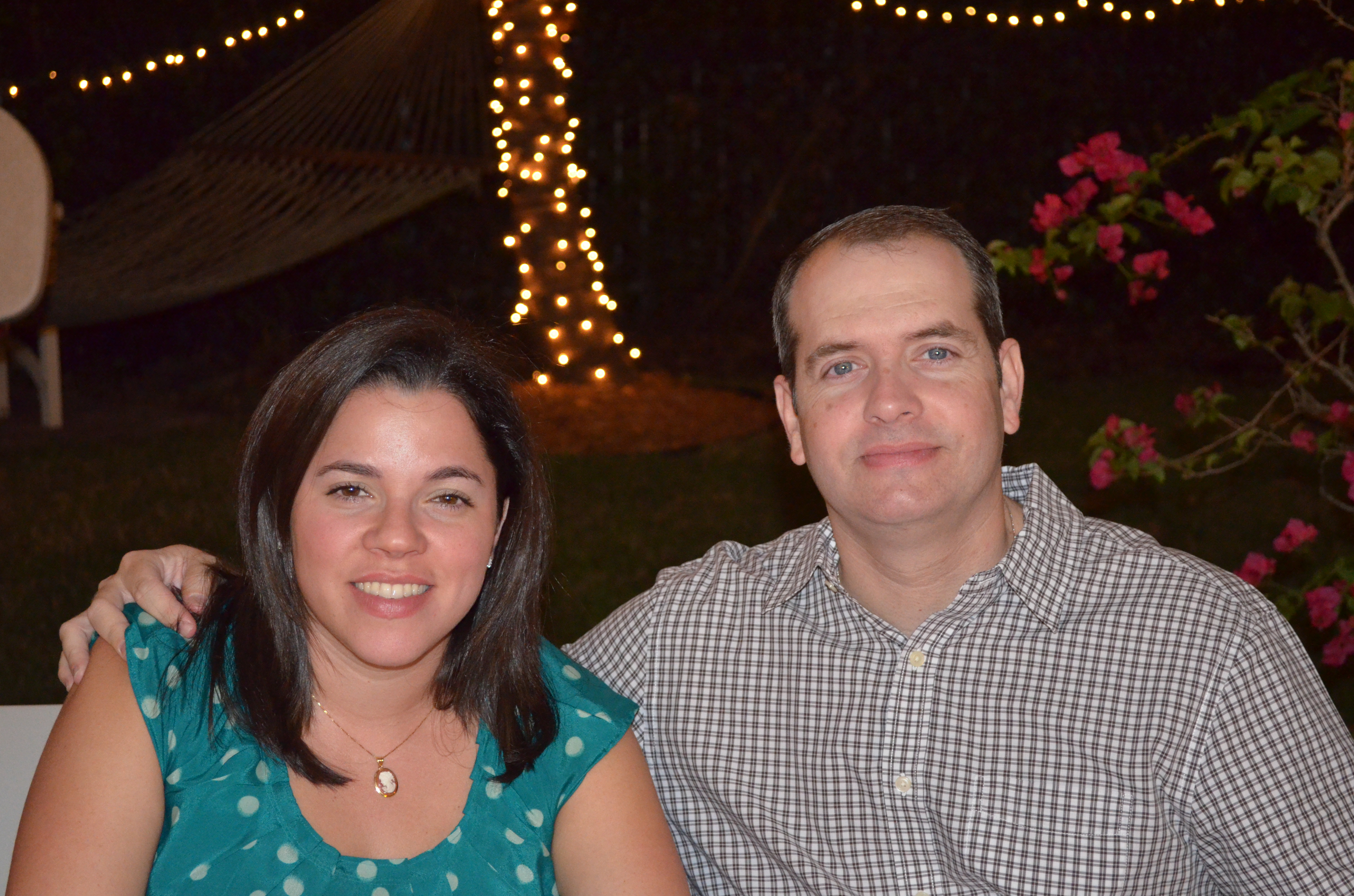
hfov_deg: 32.9
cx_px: 686
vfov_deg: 22.2
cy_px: 446
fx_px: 2289
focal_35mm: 61
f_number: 5.3
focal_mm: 40
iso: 3200
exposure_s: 1/60
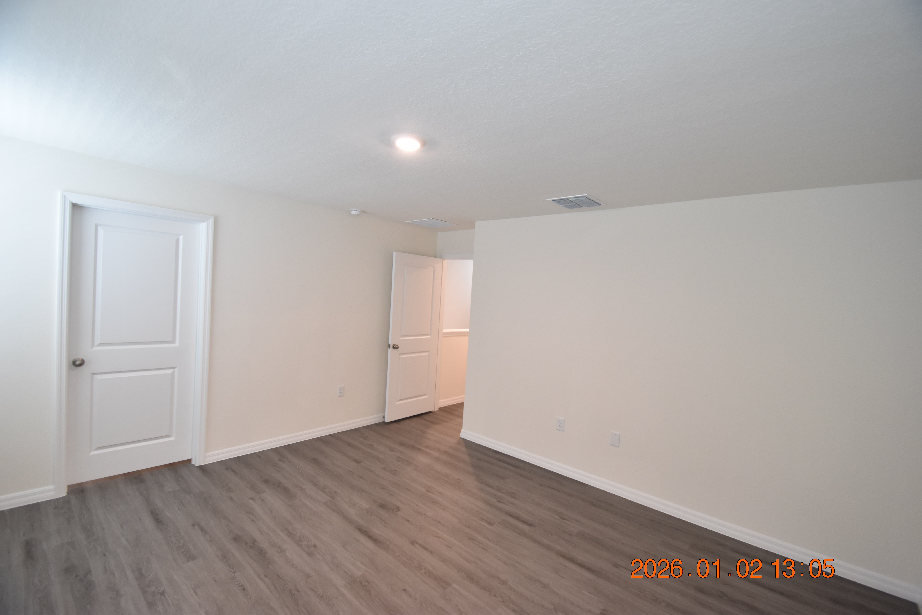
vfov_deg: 77.3
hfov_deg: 100.4
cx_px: 461
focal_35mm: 15
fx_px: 384
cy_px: 308
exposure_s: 1/45
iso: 800
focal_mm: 10
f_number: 3.5
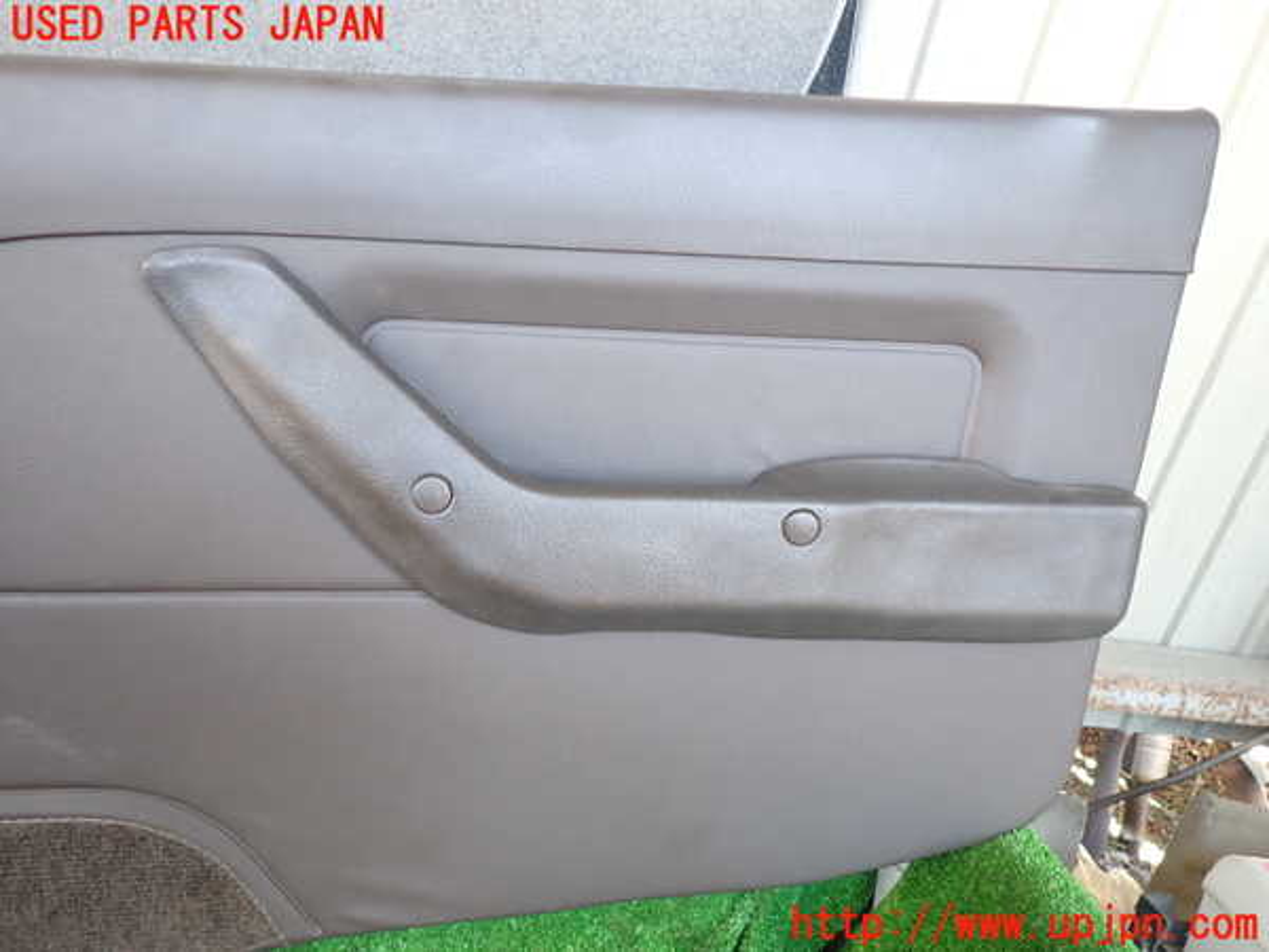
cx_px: 634
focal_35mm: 25
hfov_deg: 69.4
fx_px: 916
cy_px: 476
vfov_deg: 54.9
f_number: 2
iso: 160
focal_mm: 4.5
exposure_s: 1/60
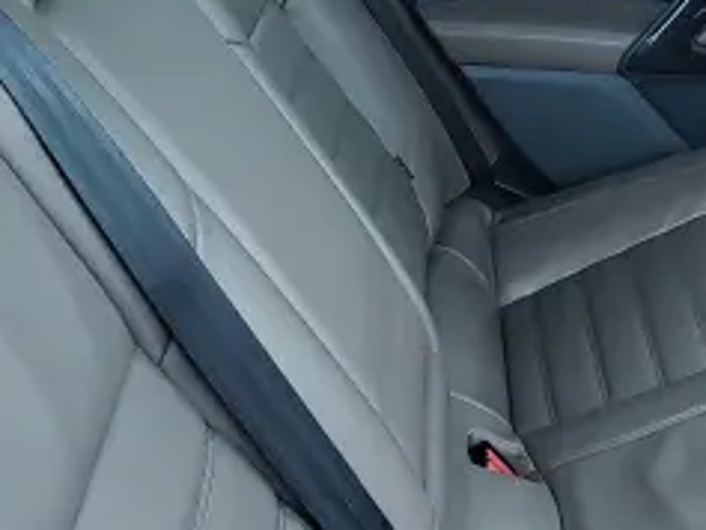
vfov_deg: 23.5
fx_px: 1265
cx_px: 596
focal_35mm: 62
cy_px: 390
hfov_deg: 30.2
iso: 3450
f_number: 1.8
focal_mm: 5.56
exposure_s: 1/25
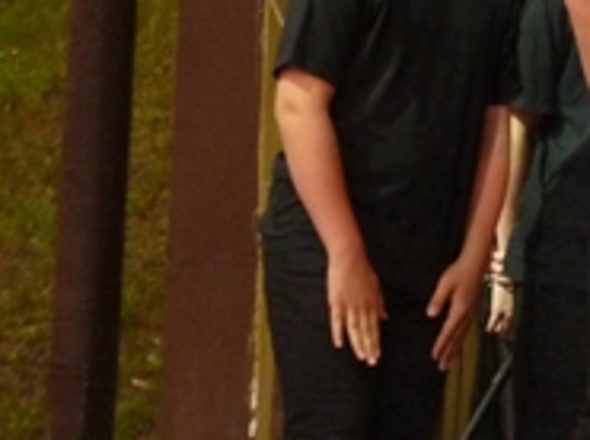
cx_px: 934
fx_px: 7077
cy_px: -51
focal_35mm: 416
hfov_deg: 4.7
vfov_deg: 3.6
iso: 400
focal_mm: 21
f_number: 4.4
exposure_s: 1/125
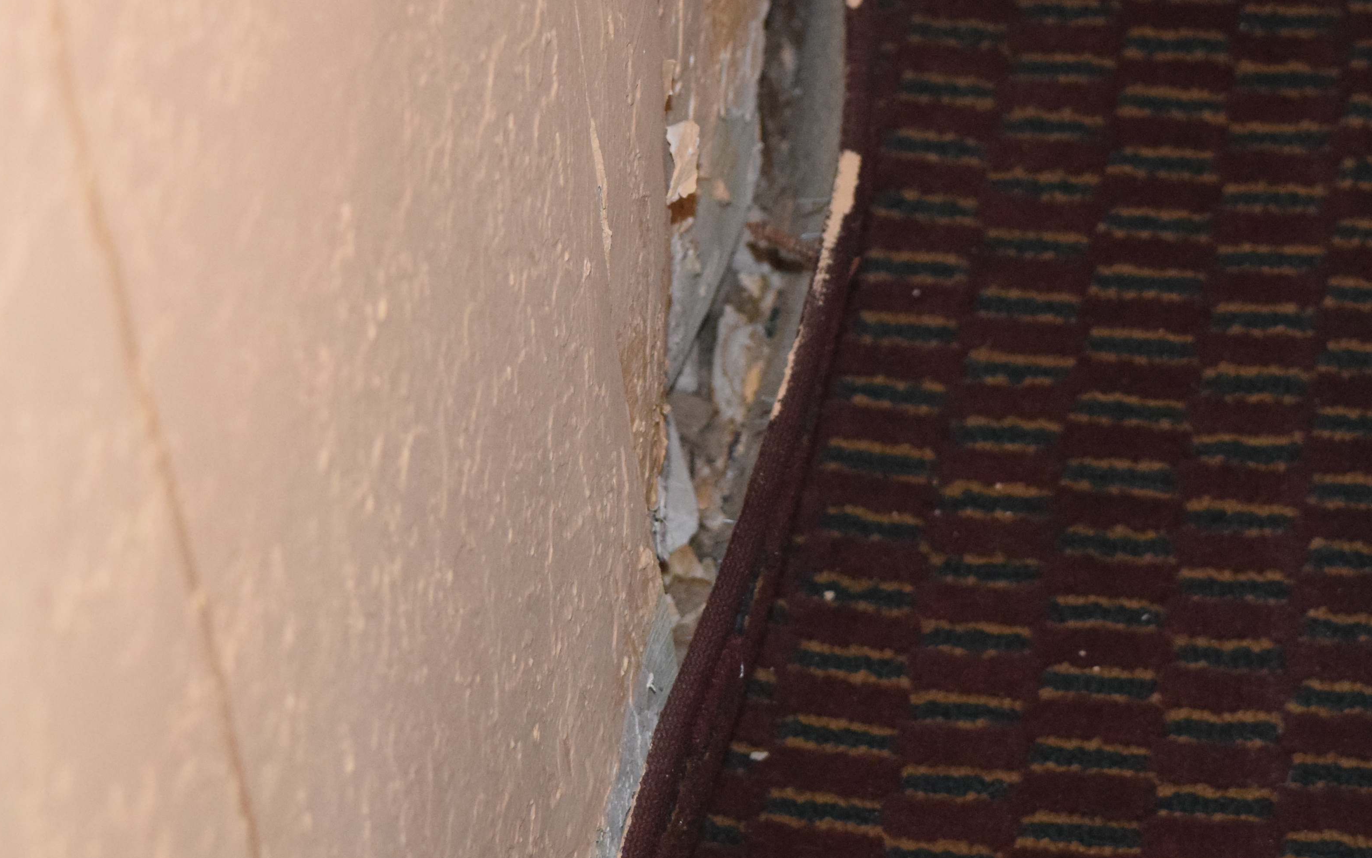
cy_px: 314
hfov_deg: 15.9
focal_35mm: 131
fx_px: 4897
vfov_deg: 10.0
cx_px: 716
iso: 2800
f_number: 5
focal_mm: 45
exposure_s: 1/60
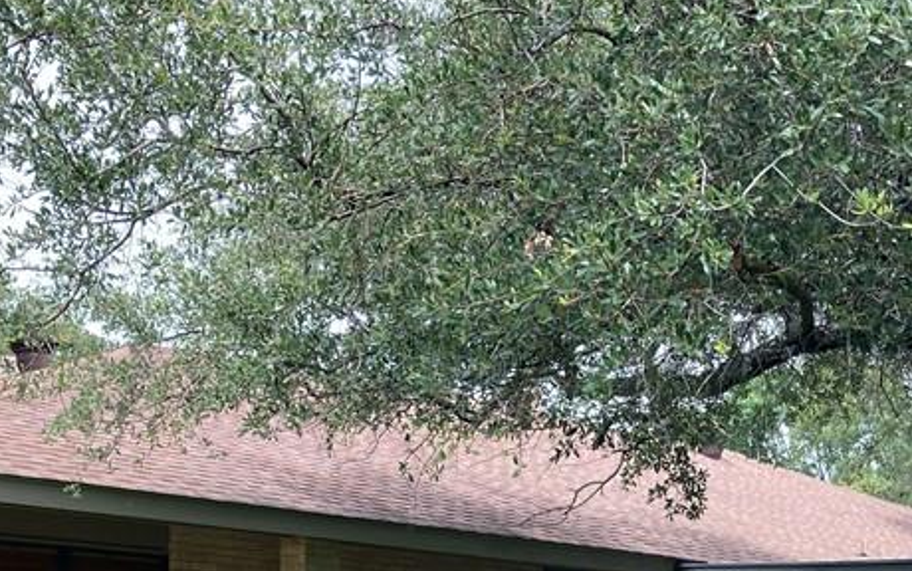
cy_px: 716
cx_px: 724
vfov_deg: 18.5
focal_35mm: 66
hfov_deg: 30.3
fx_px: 1641
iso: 20
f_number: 1.8
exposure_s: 1/432
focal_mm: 3.99
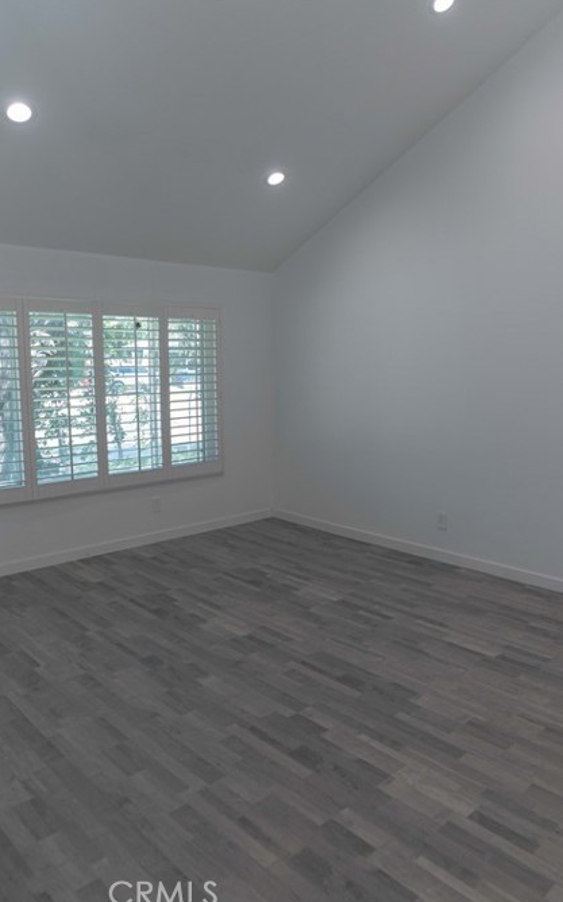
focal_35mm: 25
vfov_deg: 72.6
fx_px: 614
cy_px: 452
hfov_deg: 49.2
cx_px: 312
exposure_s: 1/160
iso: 400
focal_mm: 16
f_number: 4
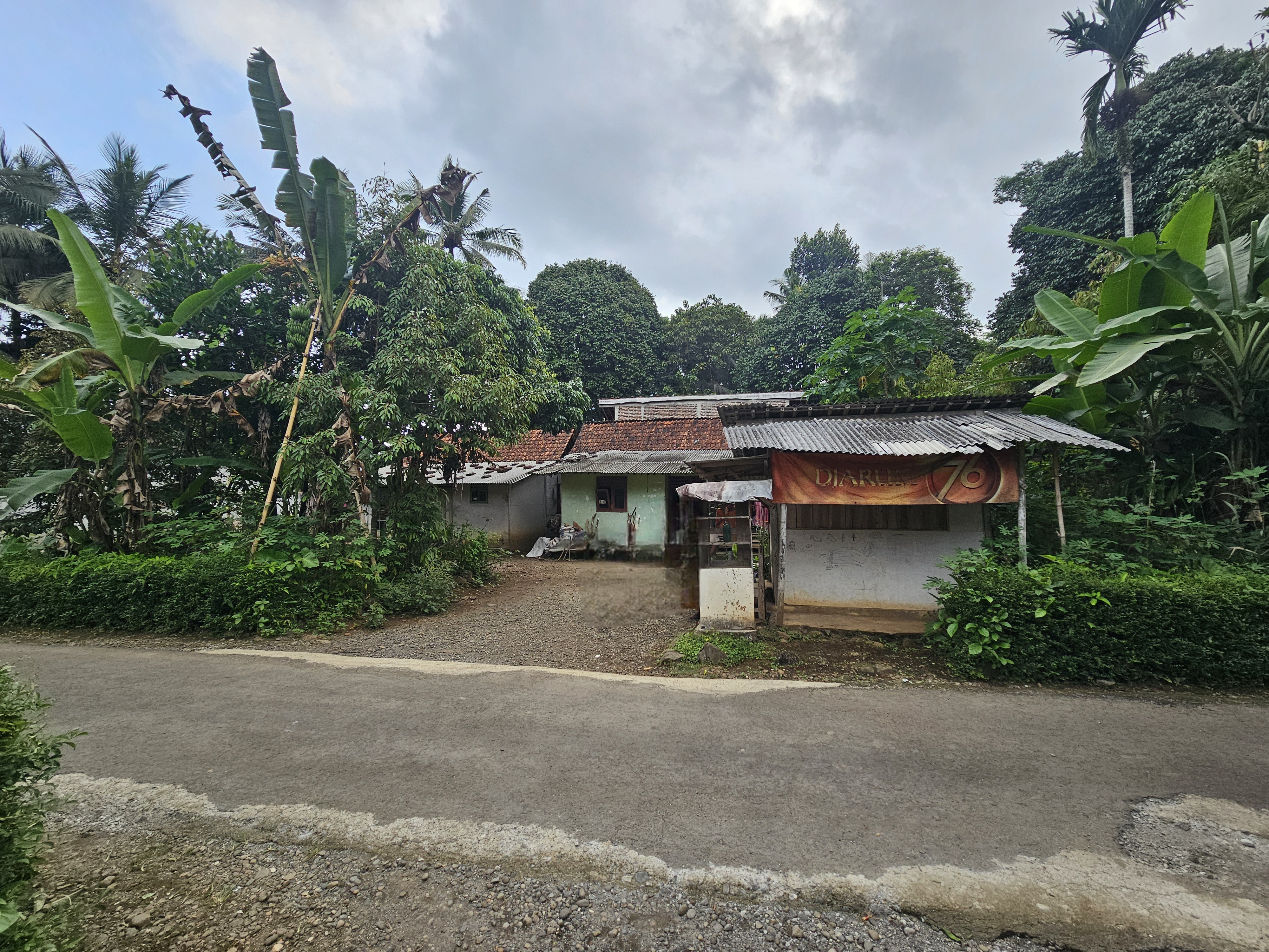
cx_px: 634
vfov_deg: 89.9
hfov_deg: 106.2
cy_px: 476
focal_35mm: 13
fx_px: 477
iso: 50
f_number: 2.2
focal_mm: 2.2
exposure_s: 1/588
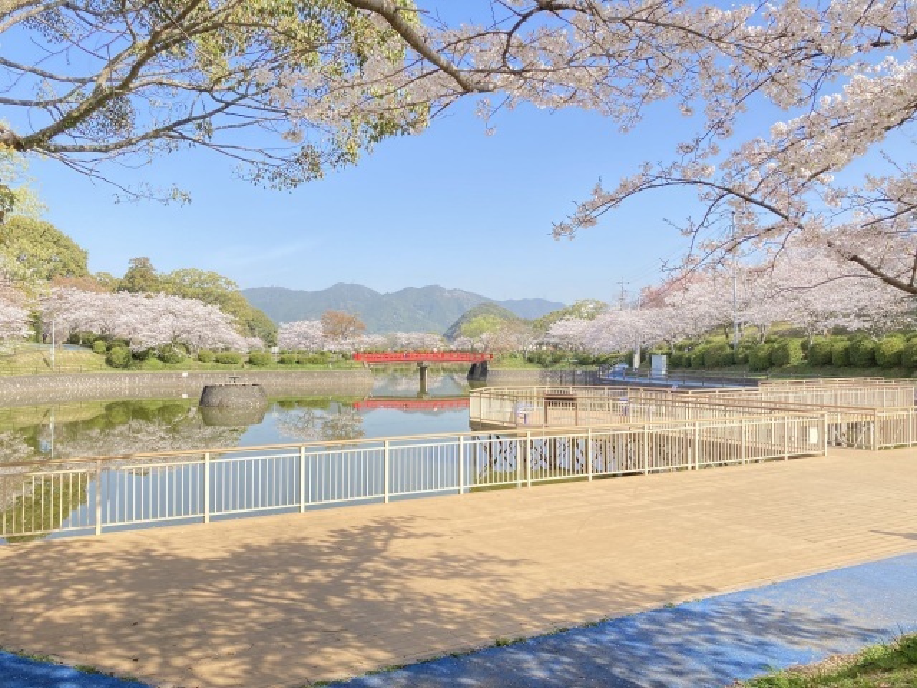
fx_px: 742
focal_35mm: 28
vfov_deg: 49.7
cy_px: 344
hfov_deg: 63.4
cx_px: 458
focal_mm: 3.99
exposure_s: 1/379
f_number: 1.8
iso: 20
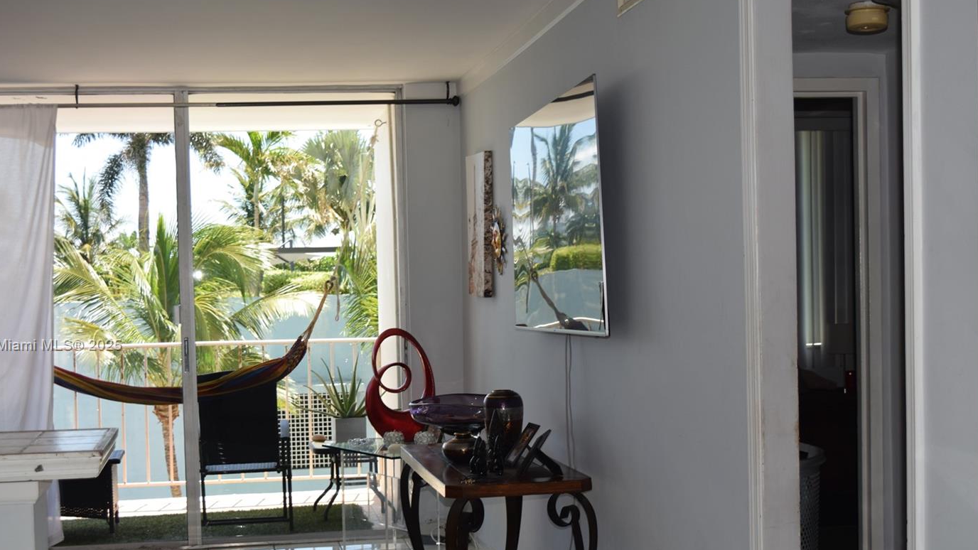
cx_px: 463
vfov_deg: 21.2
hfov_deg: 36.8
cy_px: 346
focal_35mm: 57
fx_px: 1468
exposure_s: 1/125
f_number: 5.6
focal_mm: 31
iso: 180
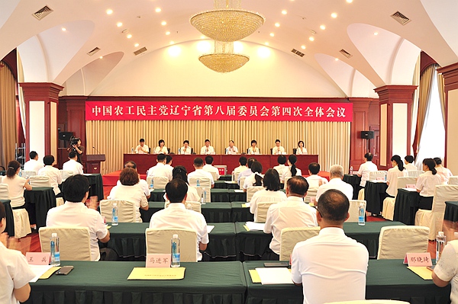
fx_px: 400
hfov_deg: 59.5
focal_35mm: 32
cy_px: 152
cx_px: 229
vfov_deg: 41.6
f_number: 6.3
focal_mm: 21
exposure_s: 1/15
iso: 200
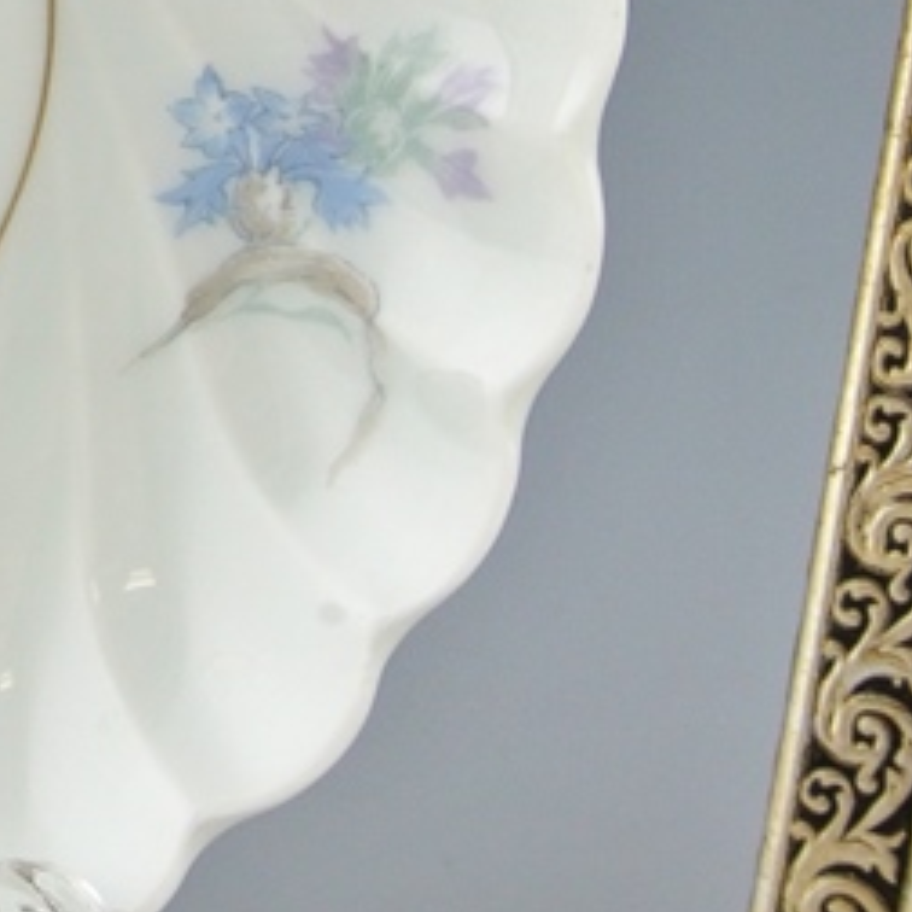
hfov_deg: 14.6
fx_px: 3219
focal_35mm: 108
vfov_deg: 15.9
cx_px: -583
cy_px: 60
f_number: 3.8
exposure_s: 1/125
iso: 400
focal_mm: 12.2
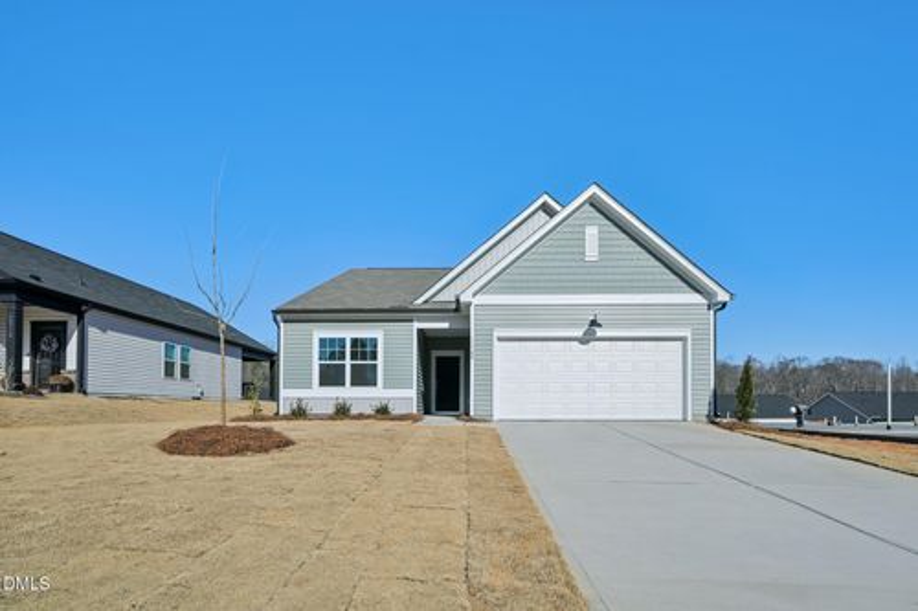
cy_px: 306
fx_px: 446
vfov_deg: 68.8
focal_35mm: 18
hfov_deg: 91.6
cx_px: 459
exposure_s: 1/800
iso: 100
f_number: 8
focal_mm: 17.5
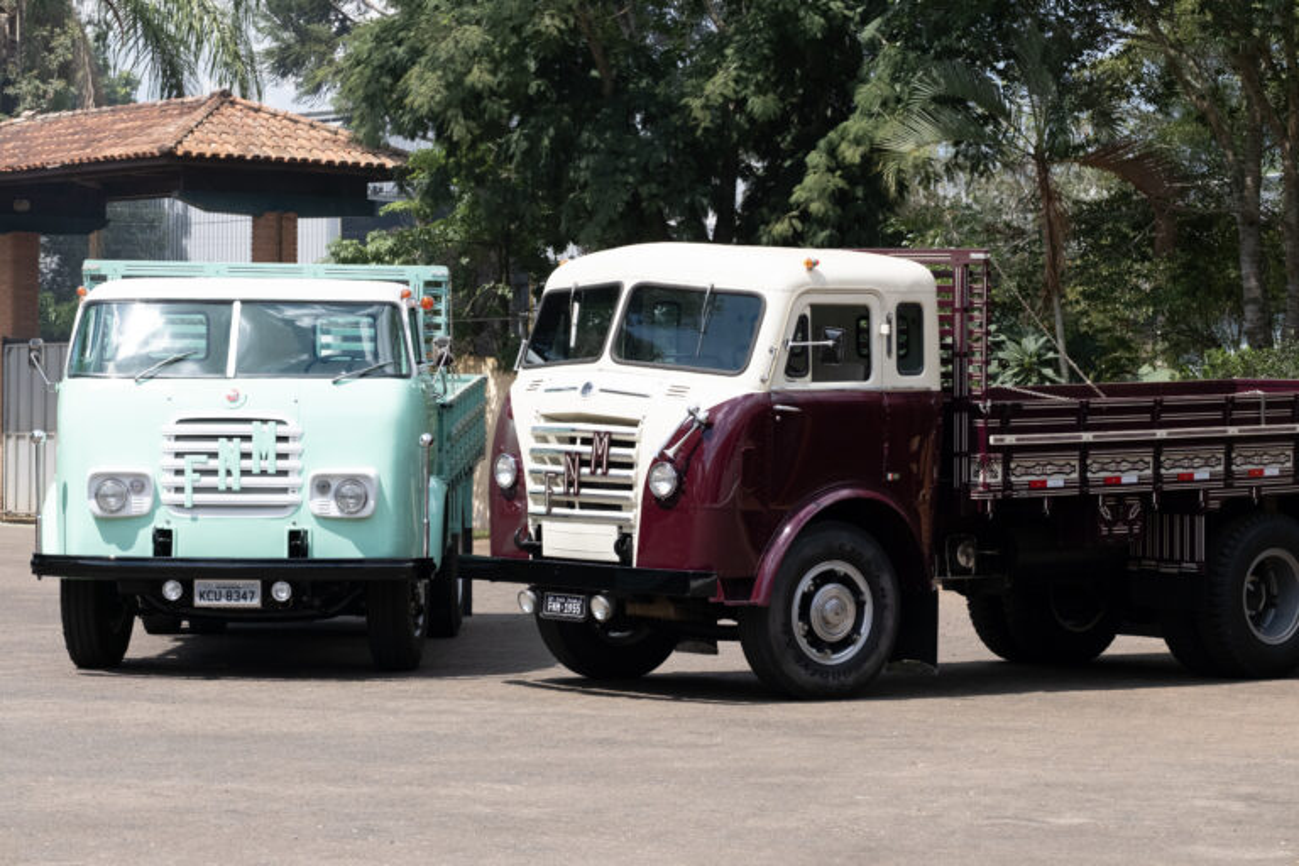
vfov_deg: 12.1
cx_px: 650
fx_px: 4077
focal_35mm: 113
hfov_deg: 18.1
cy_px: 433
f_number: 5.6
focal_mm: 75
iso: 640
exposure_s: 1/1600
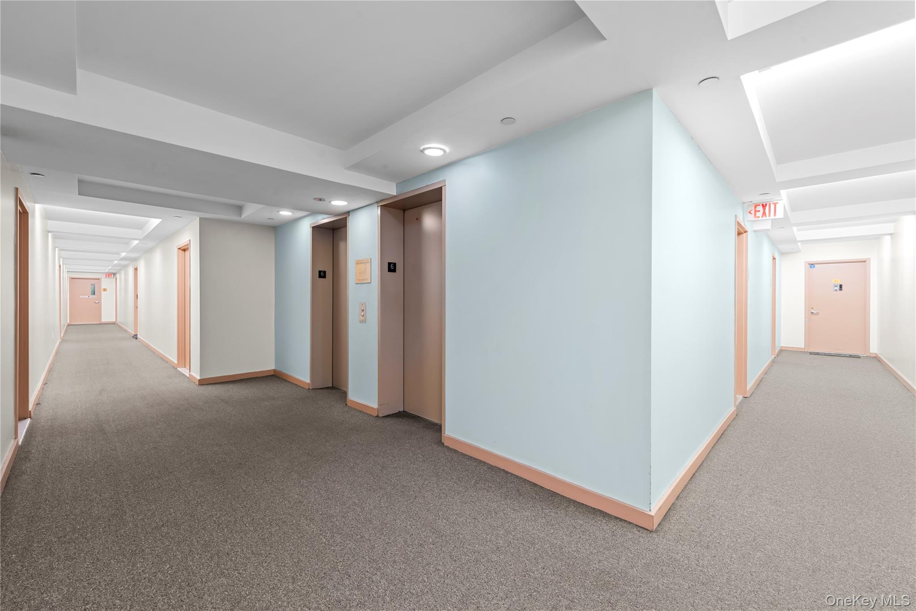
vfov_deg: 81.2
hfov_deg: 104.3
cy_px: 306
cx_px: 458
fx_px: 356
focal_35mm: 14
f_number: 10
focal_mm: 14
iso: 320
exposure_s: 6
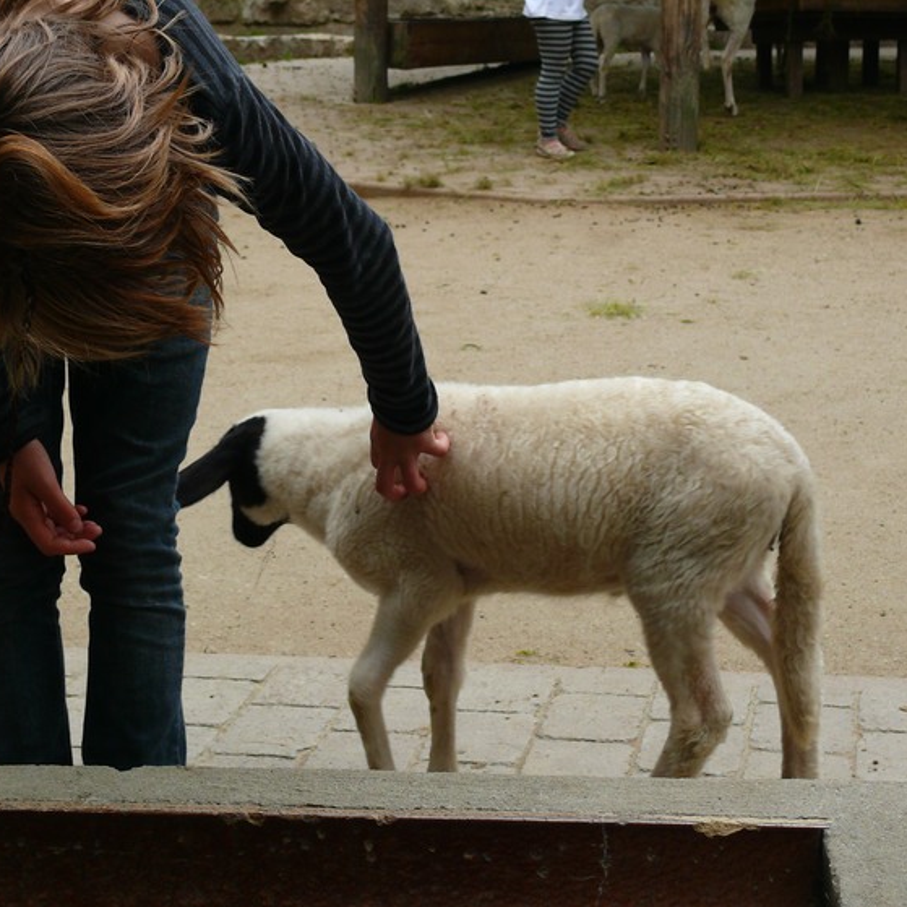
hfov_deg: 22.5
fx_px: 2283
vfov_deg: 22.5
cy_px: 454
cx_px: 432
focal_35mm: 77
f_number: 4
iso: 100
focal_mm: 13.8
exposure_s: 1/100
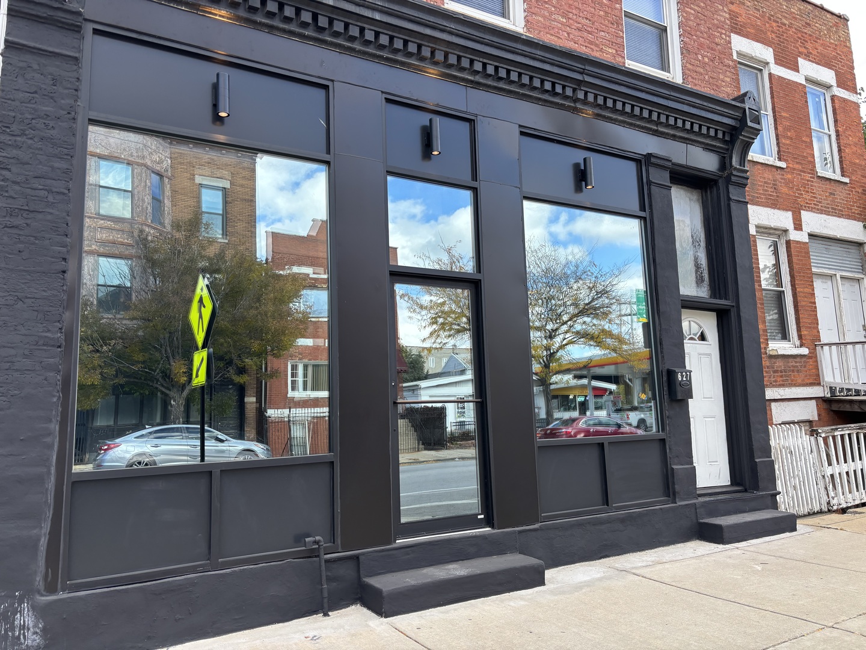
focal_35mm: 26
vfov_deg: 53.1
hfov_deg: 67.3
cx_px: 433
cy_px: 325
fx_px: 650
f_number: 1.6
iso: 50
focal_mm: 5.96
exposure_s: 1/502
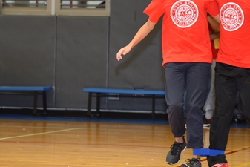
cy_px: 68
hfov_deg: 9.8
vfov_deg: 6.5
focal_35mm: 210
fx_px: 1459
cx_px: 116
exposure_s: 1/250
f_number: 4
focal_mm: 120
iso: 2000
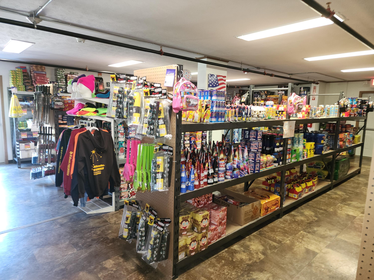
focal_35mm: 23
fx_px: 248
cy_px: 140
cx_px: 187
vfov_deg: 58.9
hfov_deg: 73.9
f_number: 1.8
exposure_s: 1/10
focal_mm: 6.4
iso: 125
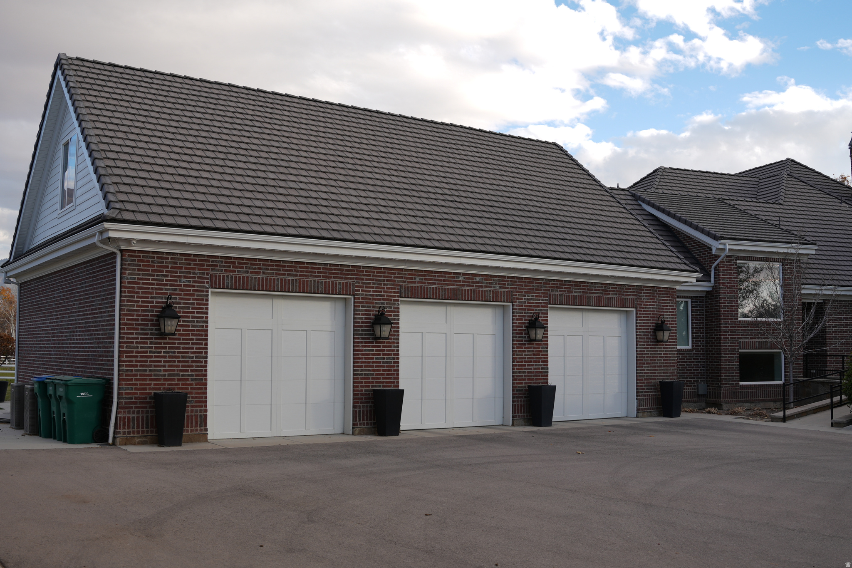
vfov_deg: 36.9
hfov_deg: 53.1
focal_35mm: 36
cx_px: 426
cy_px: 284
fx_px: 852
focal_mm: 24
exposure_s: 1/500
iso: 80
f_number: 2.8
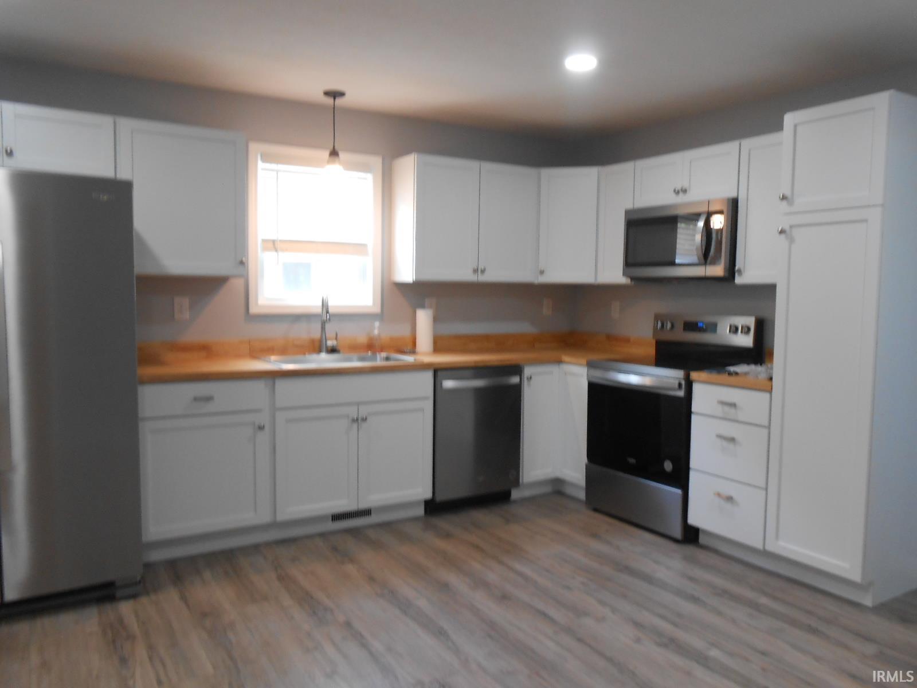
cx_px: 458
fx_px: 689
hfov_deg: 67.3
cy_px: 344
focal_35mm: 26
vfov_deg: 53.1
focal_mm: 4.6
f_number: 3.5
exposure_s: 1/30
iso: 200
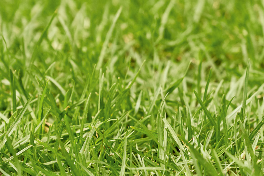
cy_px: 105
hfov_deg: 10.3
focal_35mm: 198
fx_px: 1452
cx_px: 247
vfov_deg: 6.9
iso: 1250
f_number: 4.5
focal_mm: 70
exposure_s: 1/250
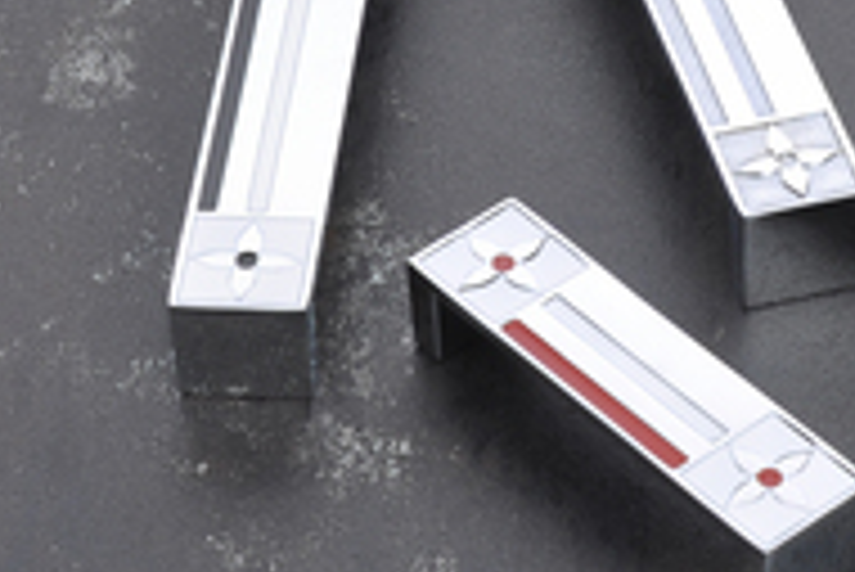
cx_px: 626
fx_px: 4682
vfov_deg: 7.0
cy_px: 27
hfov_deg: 10.4
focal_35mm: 197
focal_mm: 50
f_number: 18
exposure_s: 1/125
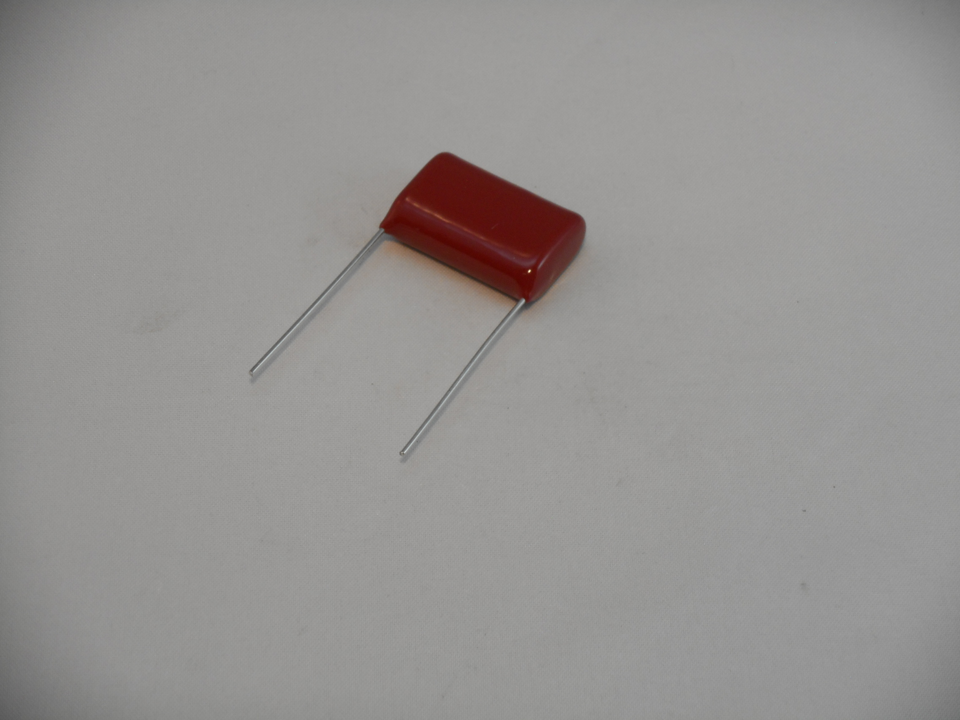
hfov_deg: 16.8
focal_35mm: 117
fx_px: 3245
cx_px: 480
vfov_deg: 12.7
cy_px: 360
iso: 180
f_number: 5.9
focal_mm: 20.9
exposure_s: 1/60
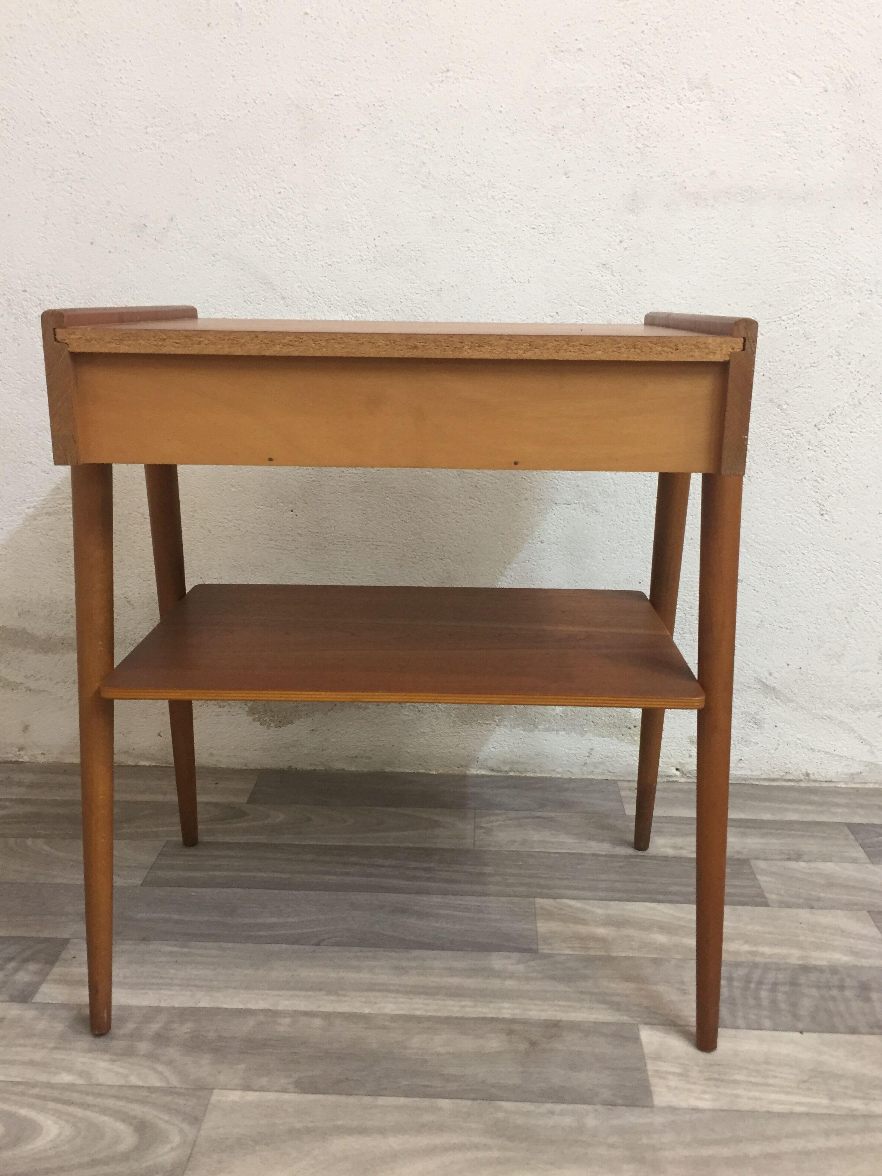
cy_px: 576
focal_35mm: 30
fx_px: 1019
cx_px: 438
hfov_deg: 46.8
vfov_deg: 60.0
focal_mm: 4.15
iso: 160
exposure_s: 1/33
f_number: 2.2
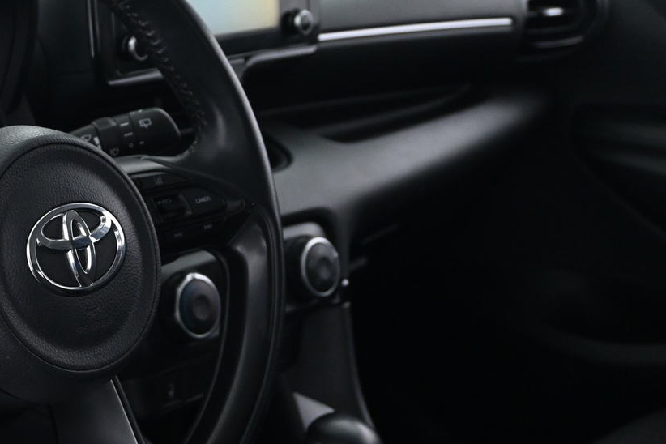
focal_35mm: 66
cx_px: 25
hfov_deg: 28.7
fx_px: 1230
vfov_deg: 20.5
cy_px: 245
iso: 1600
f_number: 4
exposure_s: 1/15
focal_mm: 22.5
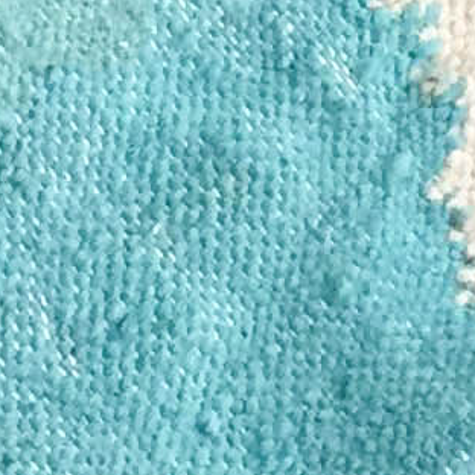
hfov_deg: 6.3
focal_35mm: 268
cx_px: -544
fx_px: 4161
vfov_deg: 6.1
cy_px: -939
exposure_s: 1/35
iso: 50
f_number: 2.2
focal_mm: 4.15
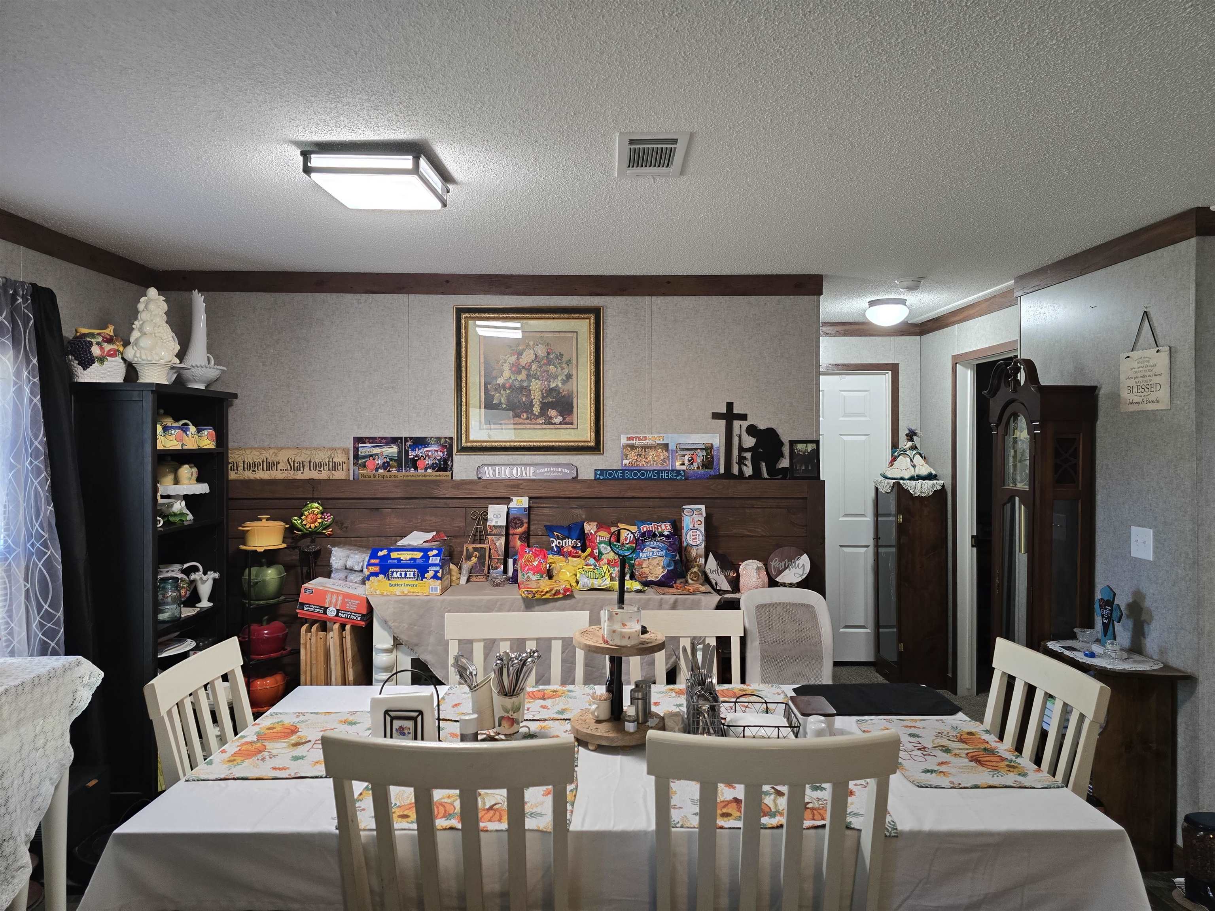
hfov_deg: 73.9
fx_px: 807
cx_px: 608
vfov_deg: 58.9
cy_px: 456
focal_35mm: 23
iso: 320
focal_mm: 6.3
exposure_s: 1/120
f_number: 1.7
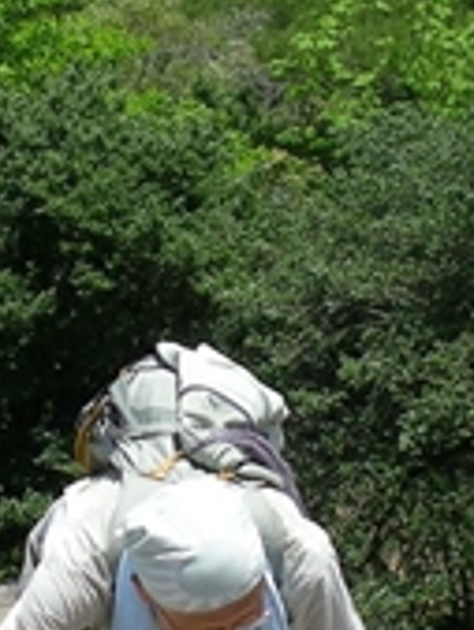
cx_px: 105
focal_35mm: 144
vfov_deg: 13.6
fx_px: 2626
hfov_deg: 10.3
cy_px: 503
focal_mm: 6.3
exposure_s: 1/379
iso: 50
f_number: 4.6
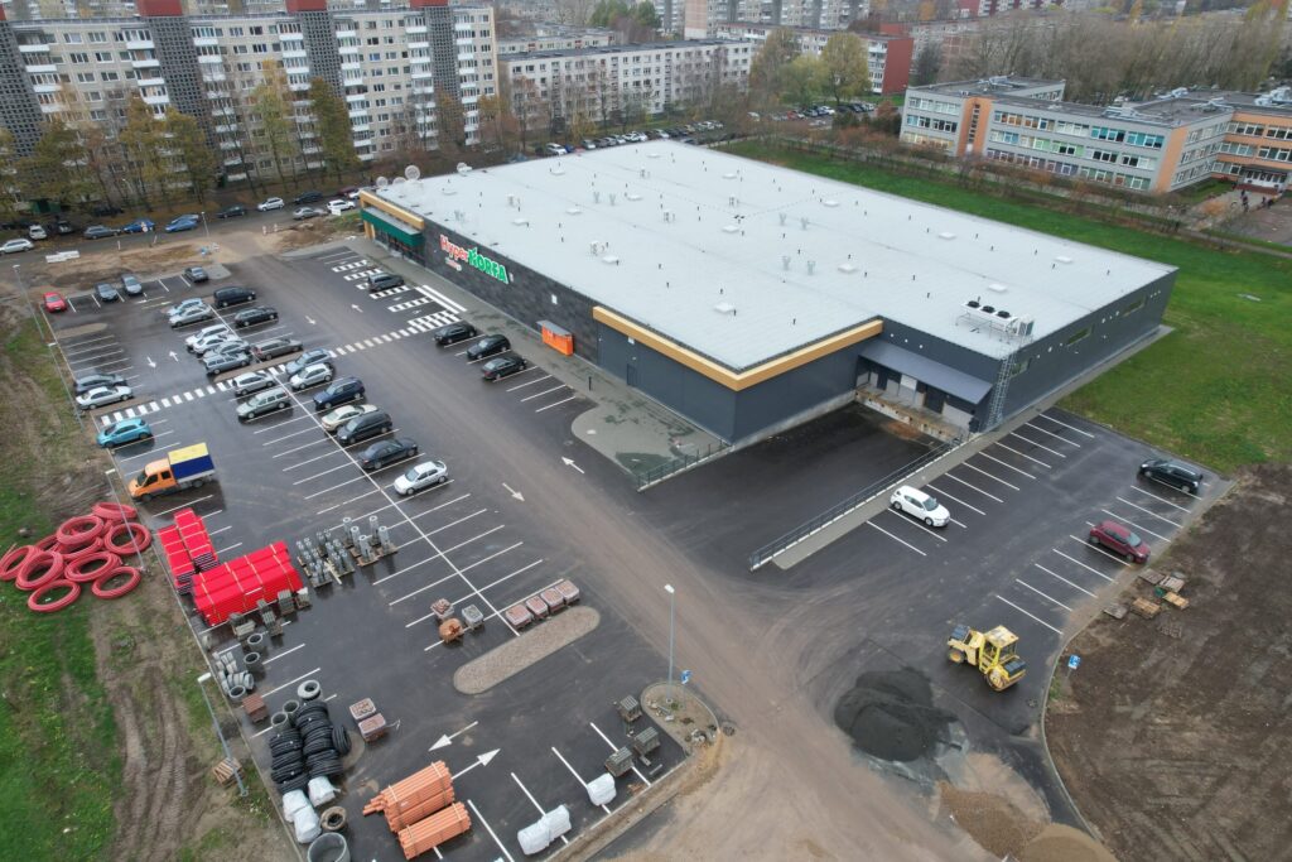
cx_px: 646
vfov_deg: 57.2
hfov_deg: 78.6
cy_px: 431
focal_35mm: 22
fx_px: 790
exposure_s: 1/60
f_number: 2.8
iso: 130
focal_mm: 8.38
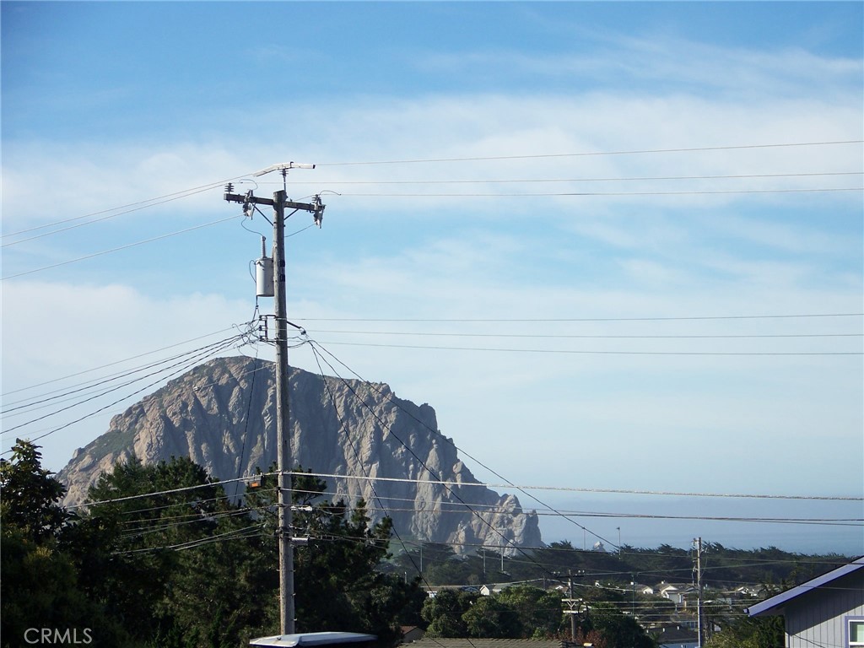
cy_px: 324
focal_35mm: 137
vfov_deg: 10.8
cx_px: 432
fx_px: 3419
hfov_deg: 14.4
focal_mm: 22.2
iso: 64
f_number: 3.2
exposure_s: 1/800
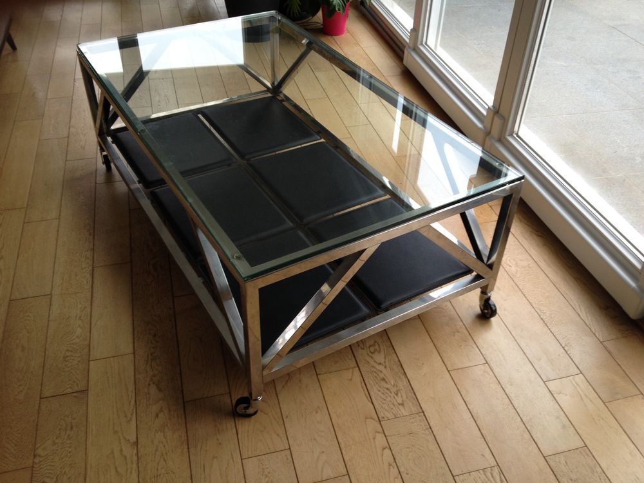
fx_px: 651
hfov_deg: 52.6
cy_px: 242
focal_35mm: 35
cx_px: 322
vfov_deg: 40.7
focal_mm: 4.28
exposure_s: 1/40
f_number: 2.4
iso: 50
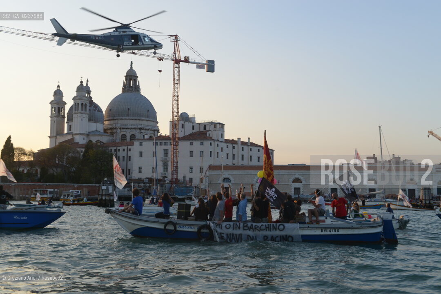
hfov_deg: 44.5
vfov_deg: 30.5
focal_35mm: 44
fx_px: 539
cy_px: 147
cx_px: 220
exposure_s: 1/400
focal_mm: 44
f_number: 8
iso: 400
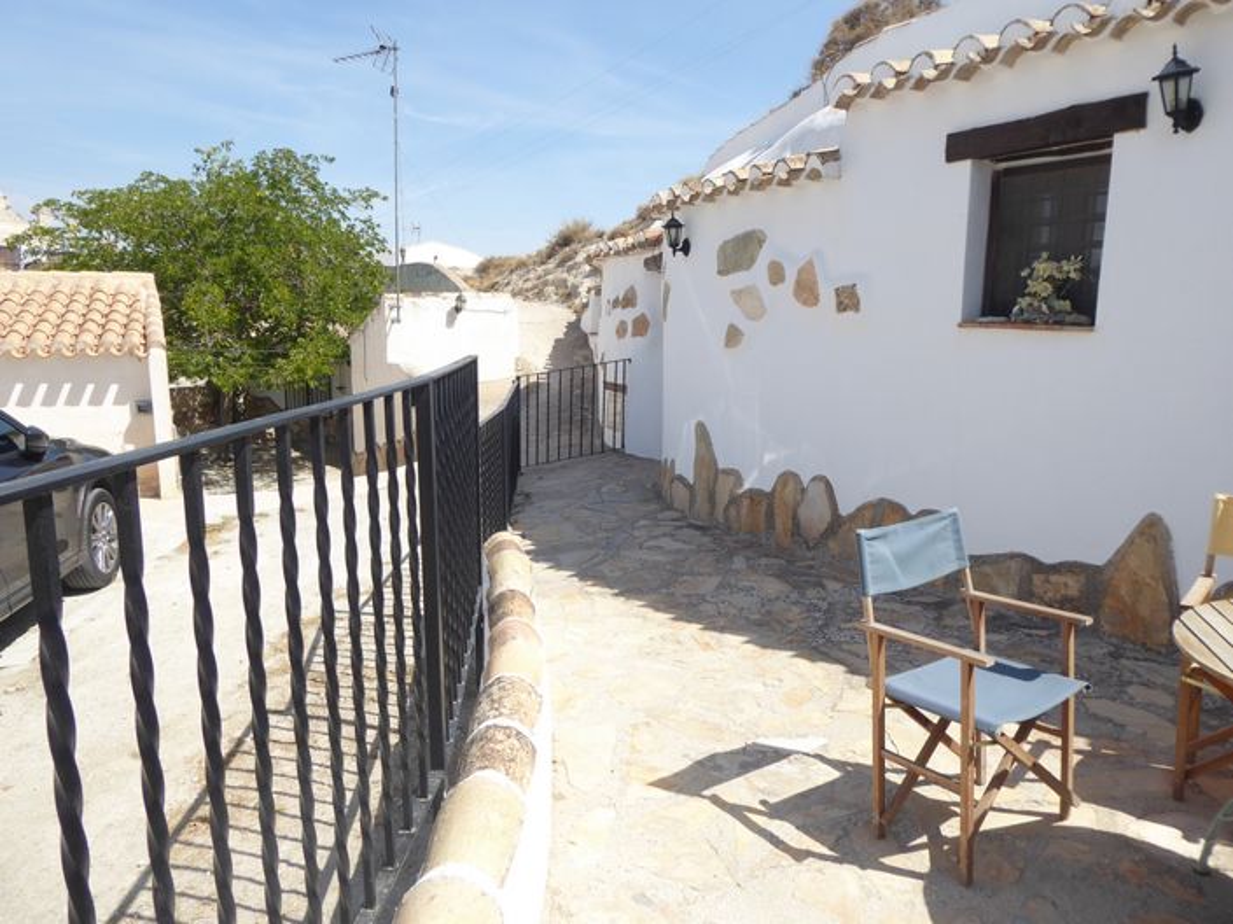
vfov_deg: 54.8
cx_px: 616
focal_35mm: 25
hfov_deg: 69.4
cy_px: 462
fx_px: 890
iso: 80
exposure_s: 1/800
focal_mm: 4.3
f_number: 3.3
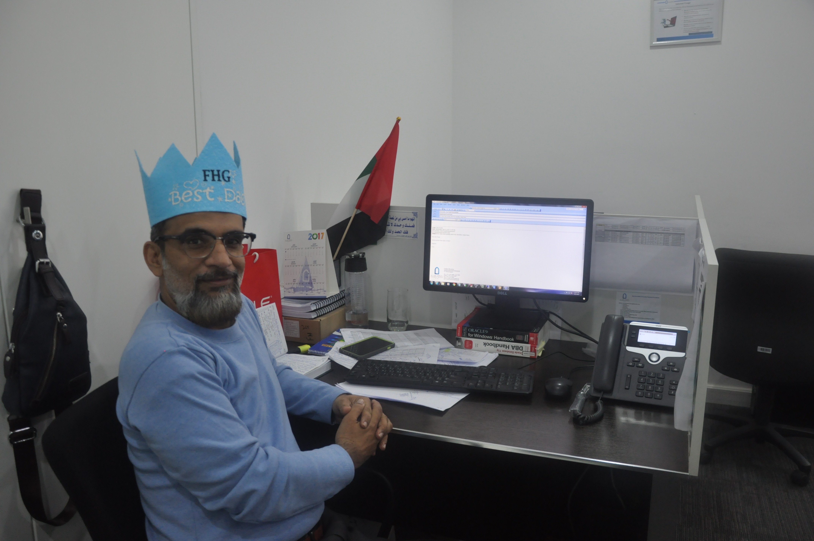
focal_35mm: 32
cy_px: 270
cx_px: 407
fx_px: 711
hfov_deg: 59.6
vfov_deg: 41.6
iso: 800
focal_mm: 21
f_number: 3.8
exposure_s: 1/60
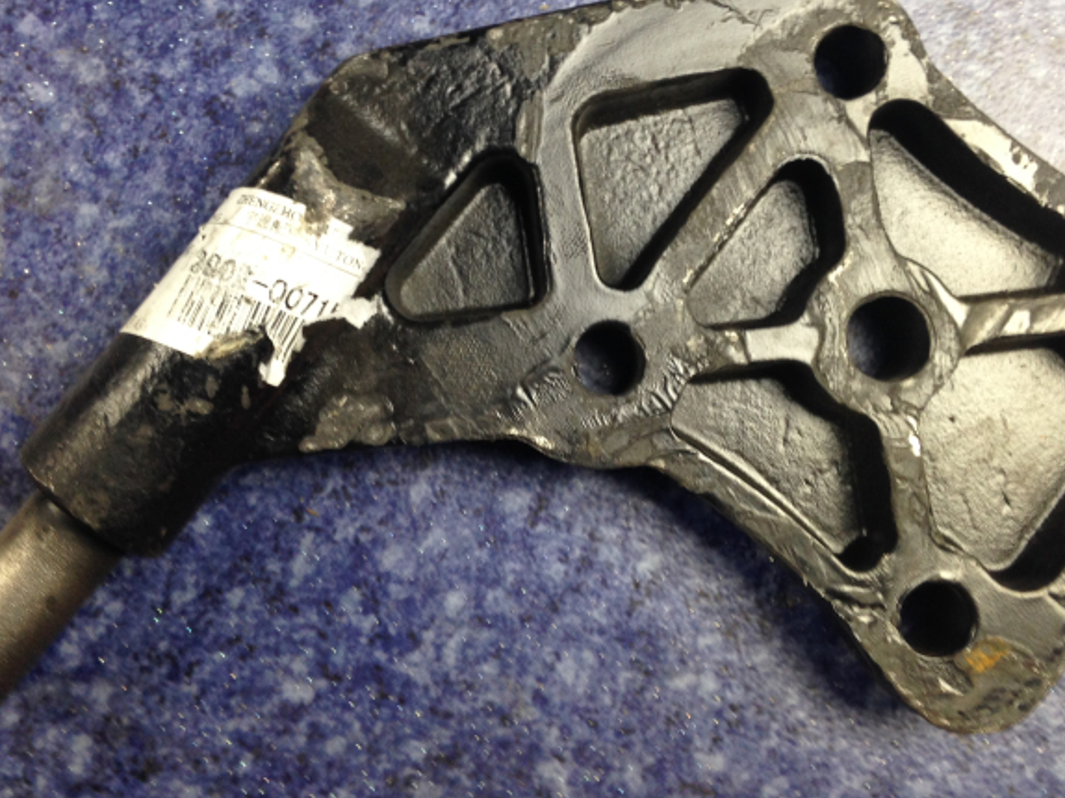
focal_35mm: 46
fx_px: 1415
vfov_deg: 31.4
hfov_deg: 41.3
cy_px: 319
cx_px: 538
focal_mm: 4.12
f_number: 2.4
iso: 64
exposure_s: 1/20
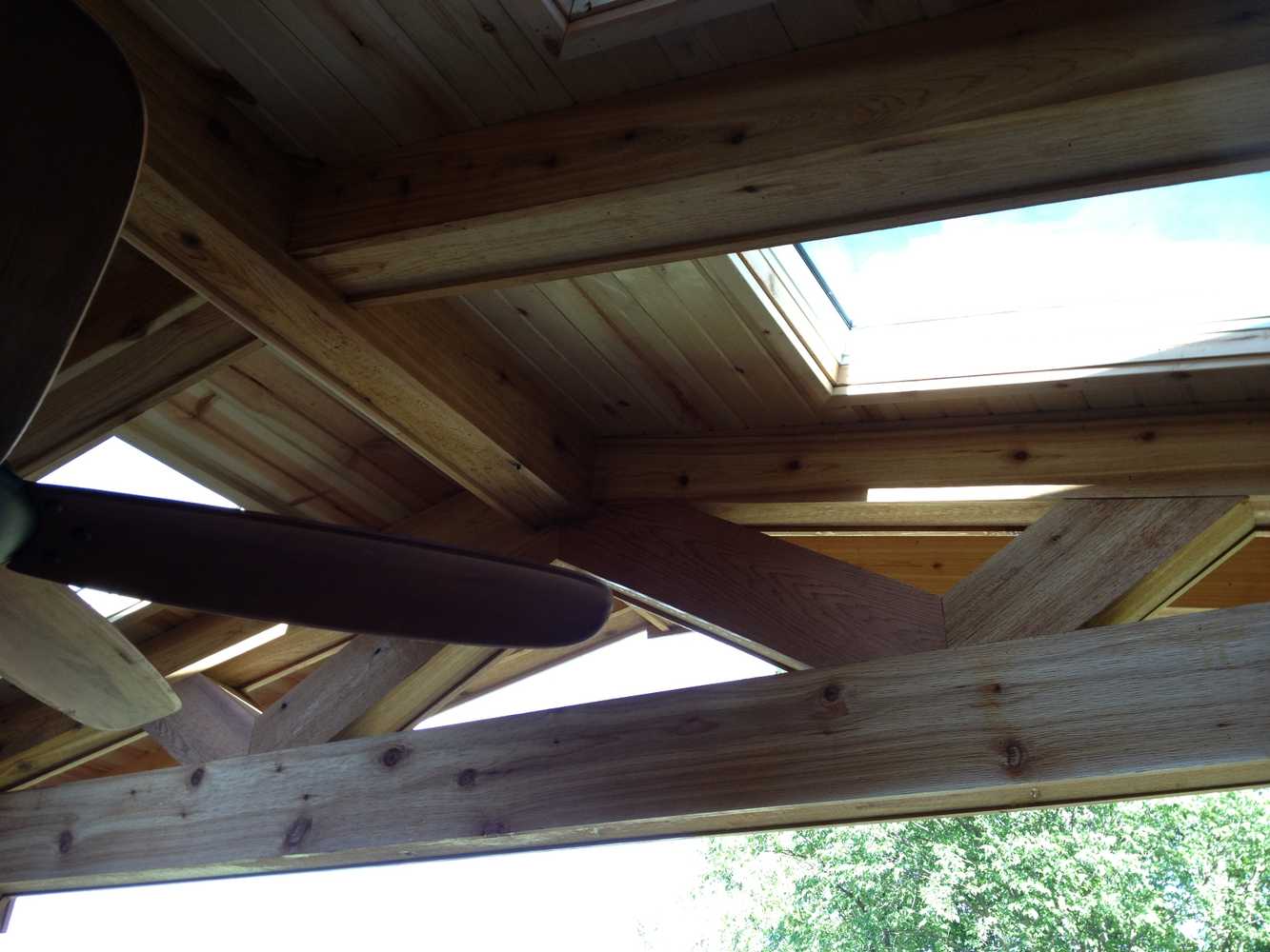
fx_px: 1284
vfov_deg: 40.7
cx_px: 635
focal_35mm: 35
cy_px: 476
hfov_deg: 52.6
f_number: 2.4
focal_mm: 4.28
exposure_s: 1/120
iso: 64
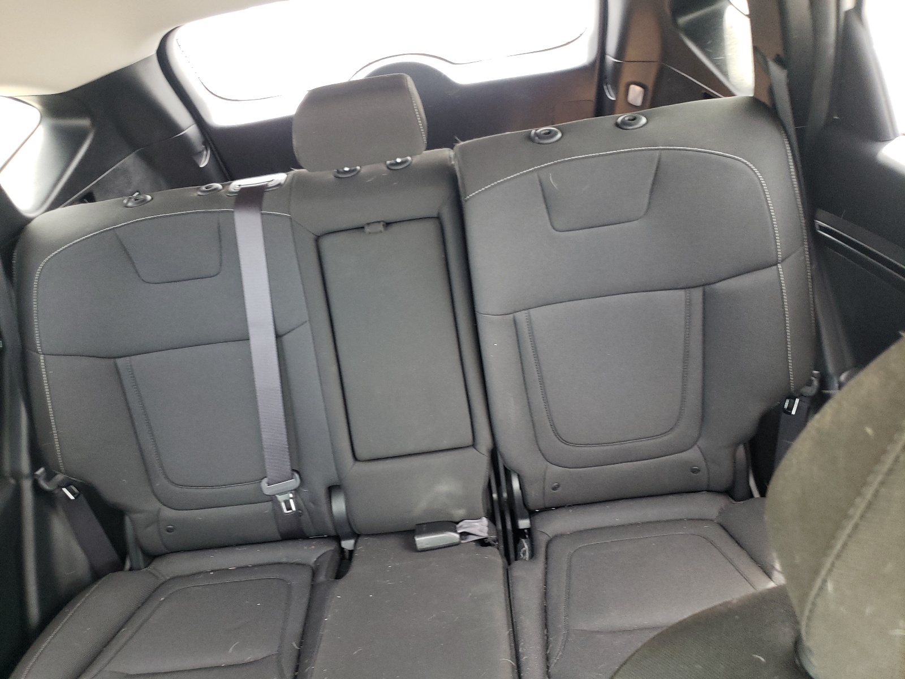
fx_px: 680
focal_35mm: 26
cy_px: 340
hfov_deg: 67.3
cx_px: 452
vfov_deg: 53.1
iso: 162
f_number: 1.5
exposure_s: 1/50
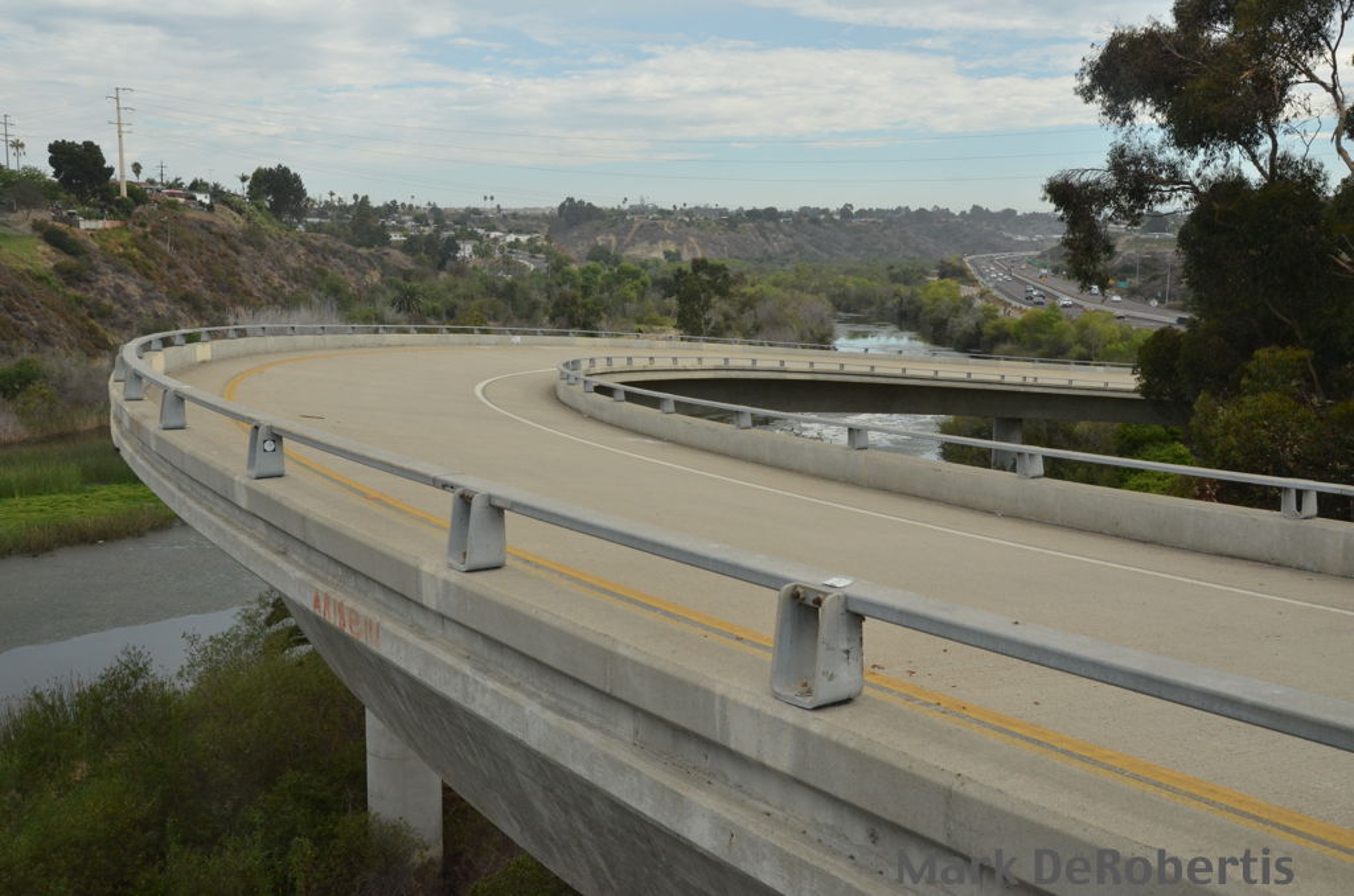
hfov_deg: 53.2
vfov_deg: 36.7
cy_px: 448
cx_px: 677
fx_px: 1351
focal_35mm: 36
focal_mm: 24
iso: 500
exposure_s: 1/500
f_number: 11
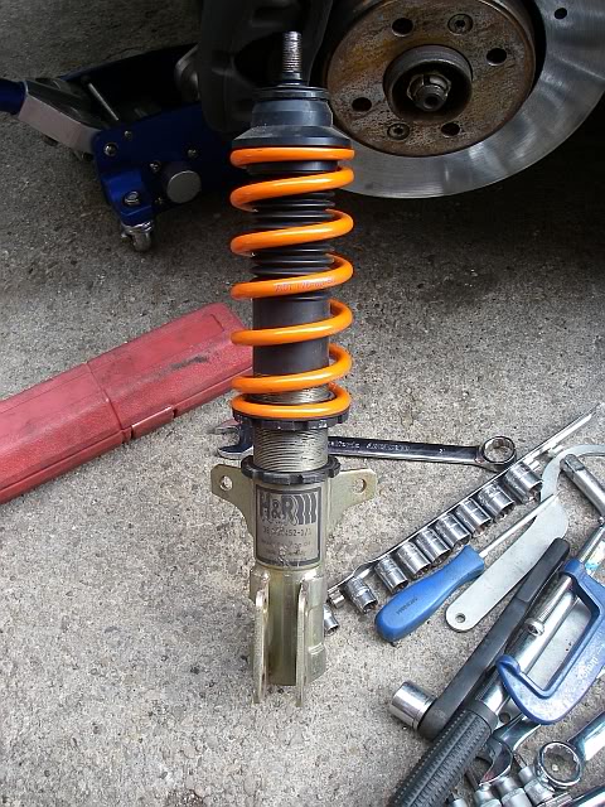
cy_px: 404
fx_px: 886
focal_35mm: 38
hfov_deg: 37.7
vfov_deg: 49.0
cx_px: 302
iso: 64
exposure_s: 1/60
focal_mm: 6.3
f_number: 3.3
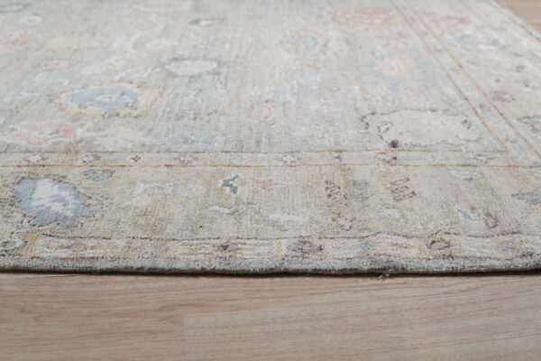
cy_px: 180
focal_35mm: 45
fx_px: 676
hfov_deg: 43.6
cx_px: 270
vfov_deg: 29.9
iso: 500
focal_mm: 30
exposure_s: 1/250
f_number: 4
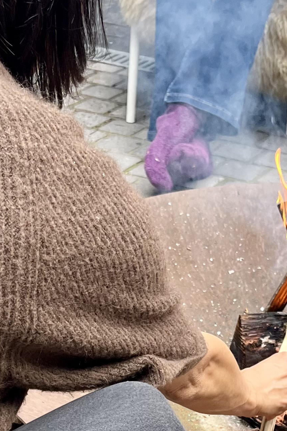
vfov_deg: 22.4
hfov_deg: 16.1
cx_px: 162
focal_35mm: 85
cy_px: 487
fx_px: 1017
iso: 80
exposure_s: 1/122
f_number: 1.6
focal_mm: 5.1
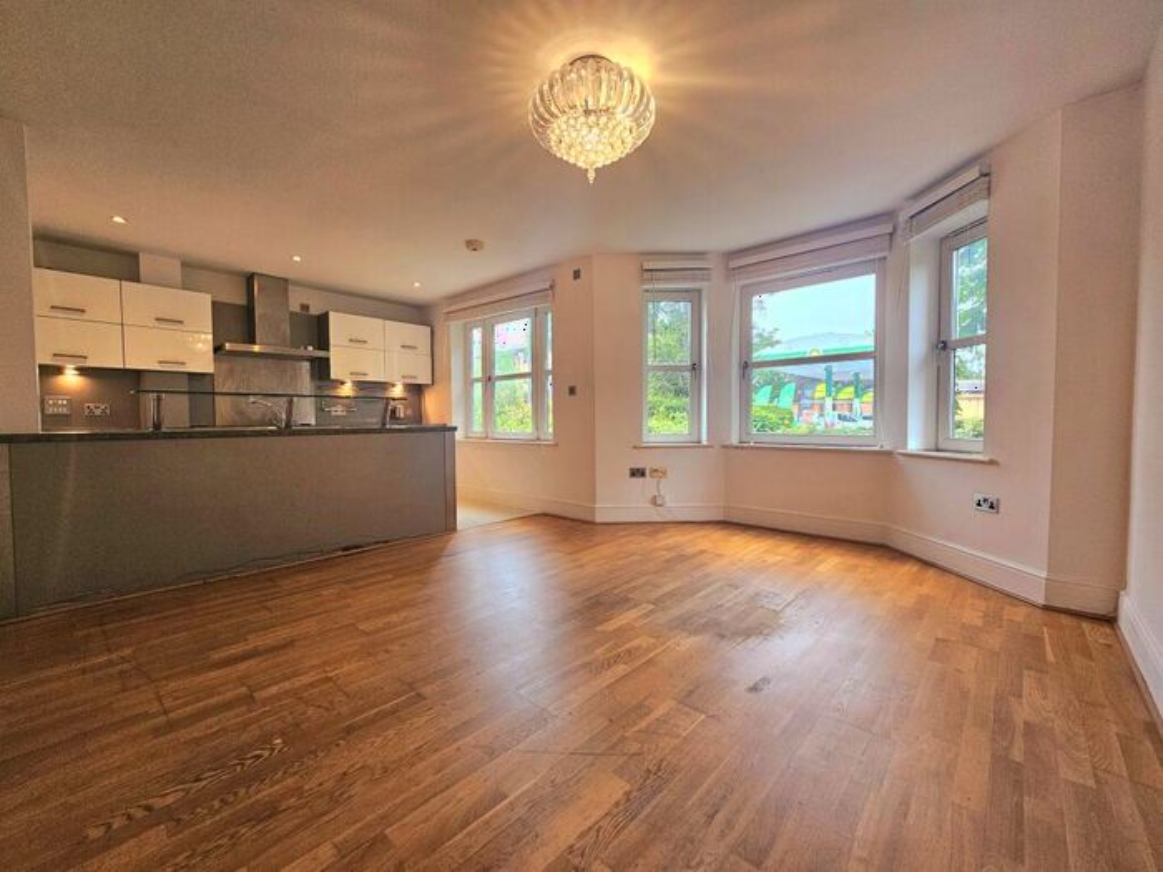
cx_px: 582
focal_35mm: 13
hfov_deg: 106.2
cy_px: 436
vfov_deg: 89.9
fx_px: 437
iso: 64
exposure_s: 1/50
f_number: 2.2
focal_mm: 2.2
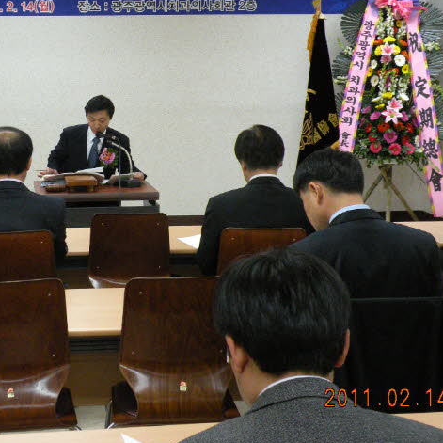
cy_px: 160
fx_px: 970
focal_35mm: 67
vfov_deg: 25.6
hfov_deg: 25.3
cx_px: 95
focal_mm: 7.4
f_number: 3.2
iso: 385
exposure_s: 1/60
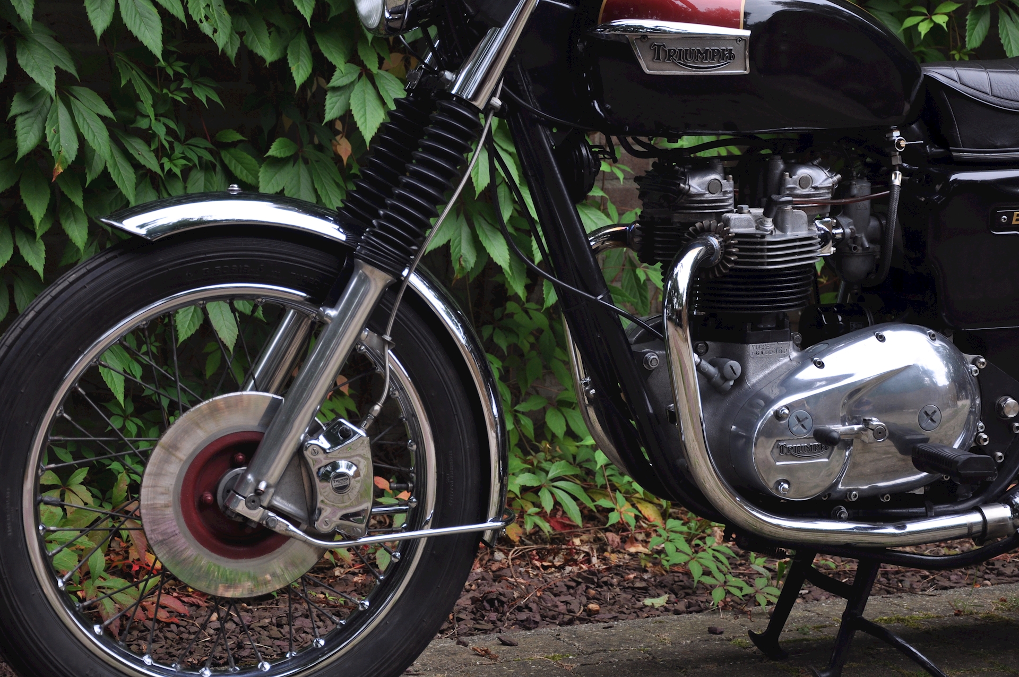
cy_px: 338
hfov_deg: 23.4
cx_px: 510
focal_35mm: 87
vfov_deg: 15.7
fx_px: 2459
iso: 320
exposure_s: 1/125
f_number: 5.6
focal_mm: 58
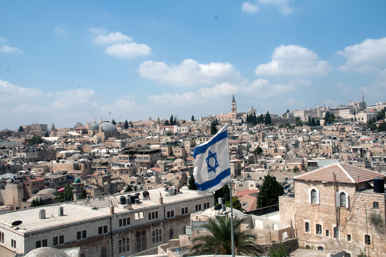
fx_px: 353
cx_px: 193
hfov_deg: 57.3
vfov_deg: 39.9
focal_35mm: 33
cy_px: 128
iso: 800
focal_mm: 22
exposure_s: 1/1000
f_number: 16
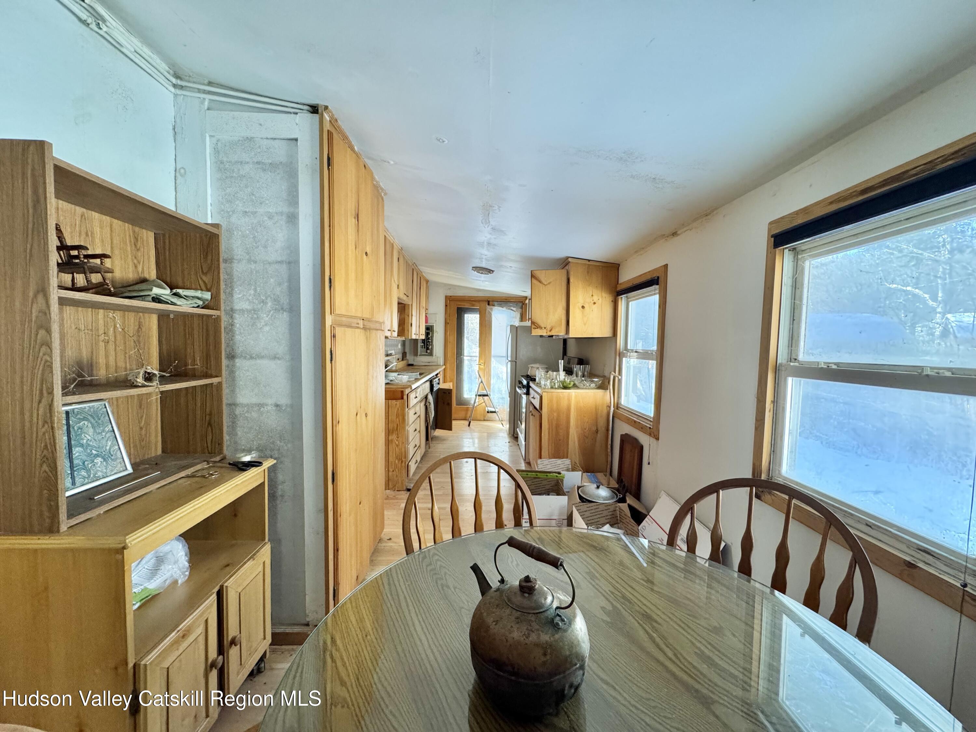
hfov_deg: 102.1
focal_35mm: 14
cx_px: 488
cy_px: 366
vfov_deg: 85.7
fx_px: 395
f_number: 2.2
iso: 320
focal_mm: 2.22
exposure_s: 1/82
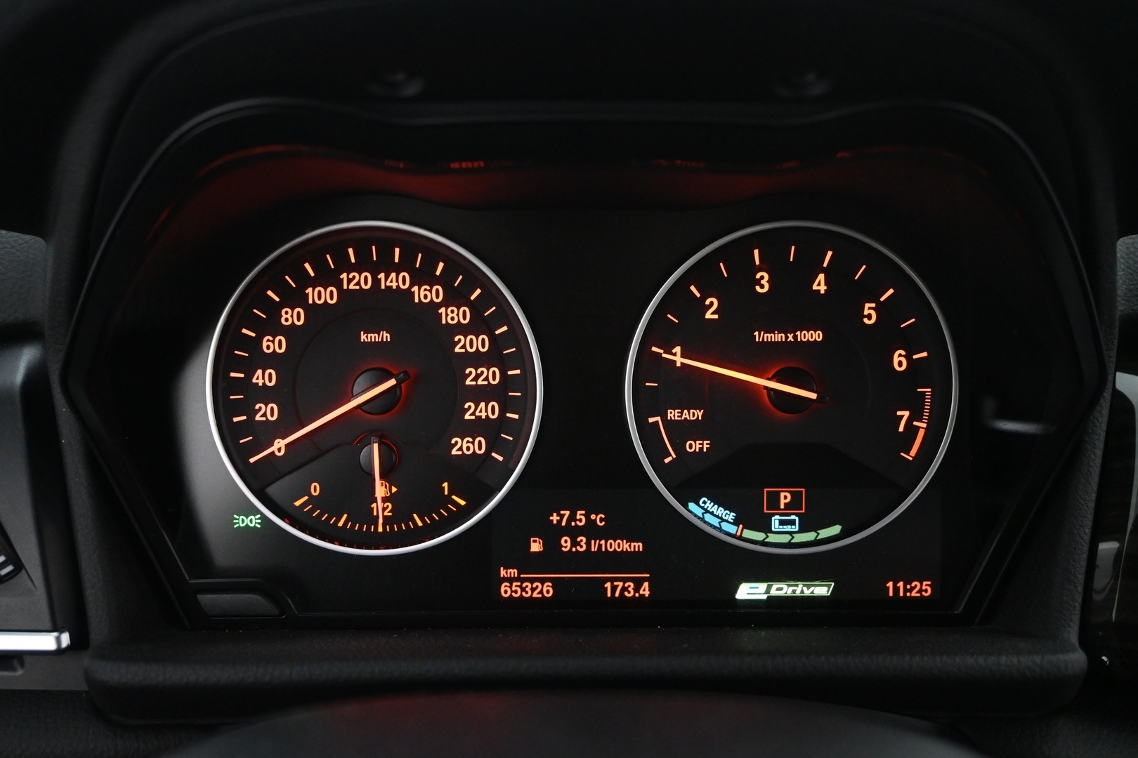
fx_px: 972
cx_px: 569
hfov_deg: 60.7
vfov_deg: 42.6
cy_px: 379
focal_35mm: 31
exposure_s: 1/25
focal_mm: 20.5
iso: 3200
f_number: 3.8
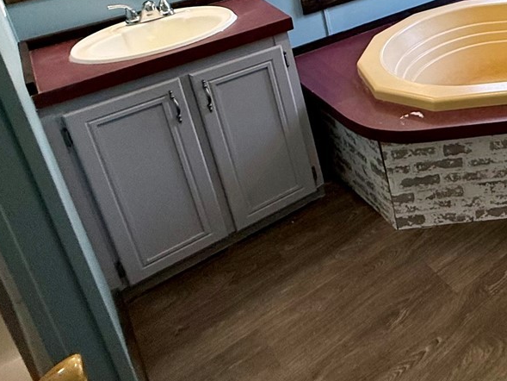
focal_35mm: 38
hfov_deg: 38.6
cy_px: -27
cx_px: 583
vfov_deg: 33.4
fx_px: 557
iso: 200
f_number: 2.2
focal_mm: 2.22
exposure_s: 1/120
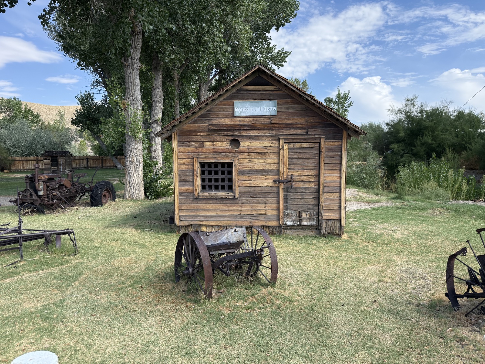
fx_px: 336
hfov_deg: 71.6
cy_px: 182
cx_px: 242
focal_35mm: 24
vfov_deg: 56.8
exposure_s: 1/2611
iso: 100
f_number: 1.78
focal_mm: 6.76
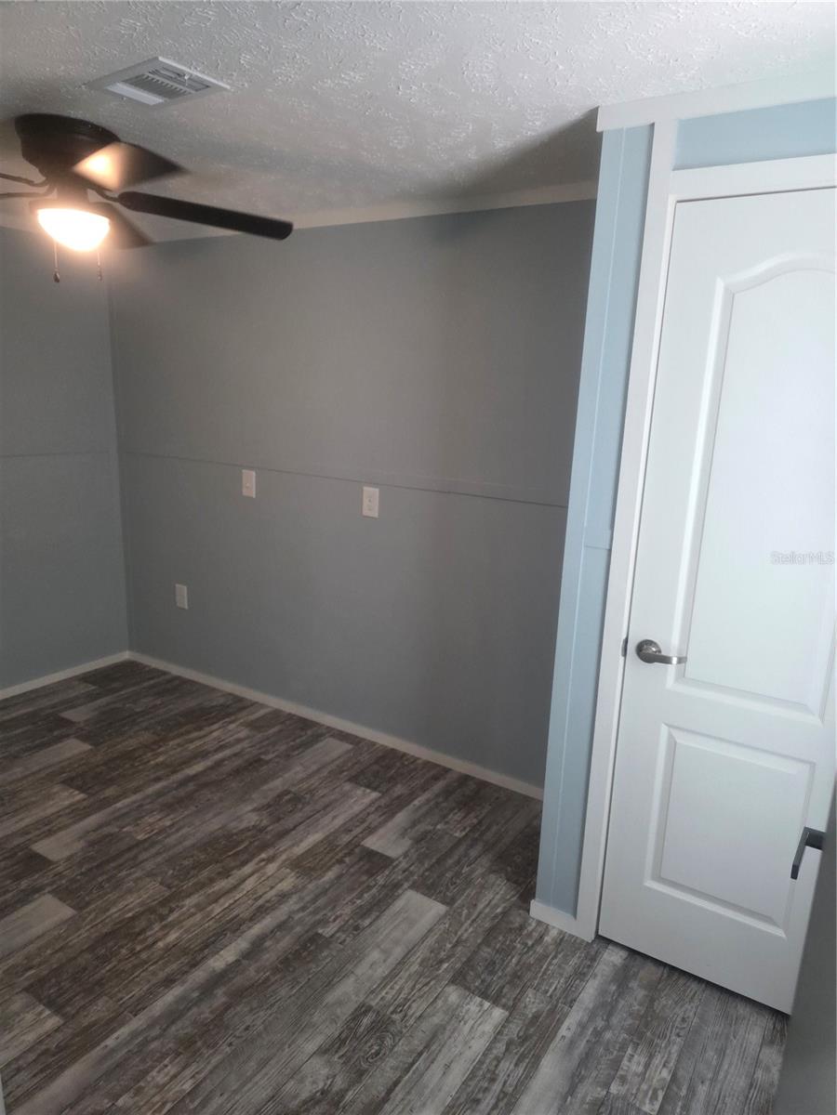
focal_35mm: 23
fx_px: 742
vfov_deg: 73.9
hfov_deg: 58.9
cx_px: 418
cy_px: 558
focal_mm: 6.3
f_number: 1.7
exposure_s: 1/120
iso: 320
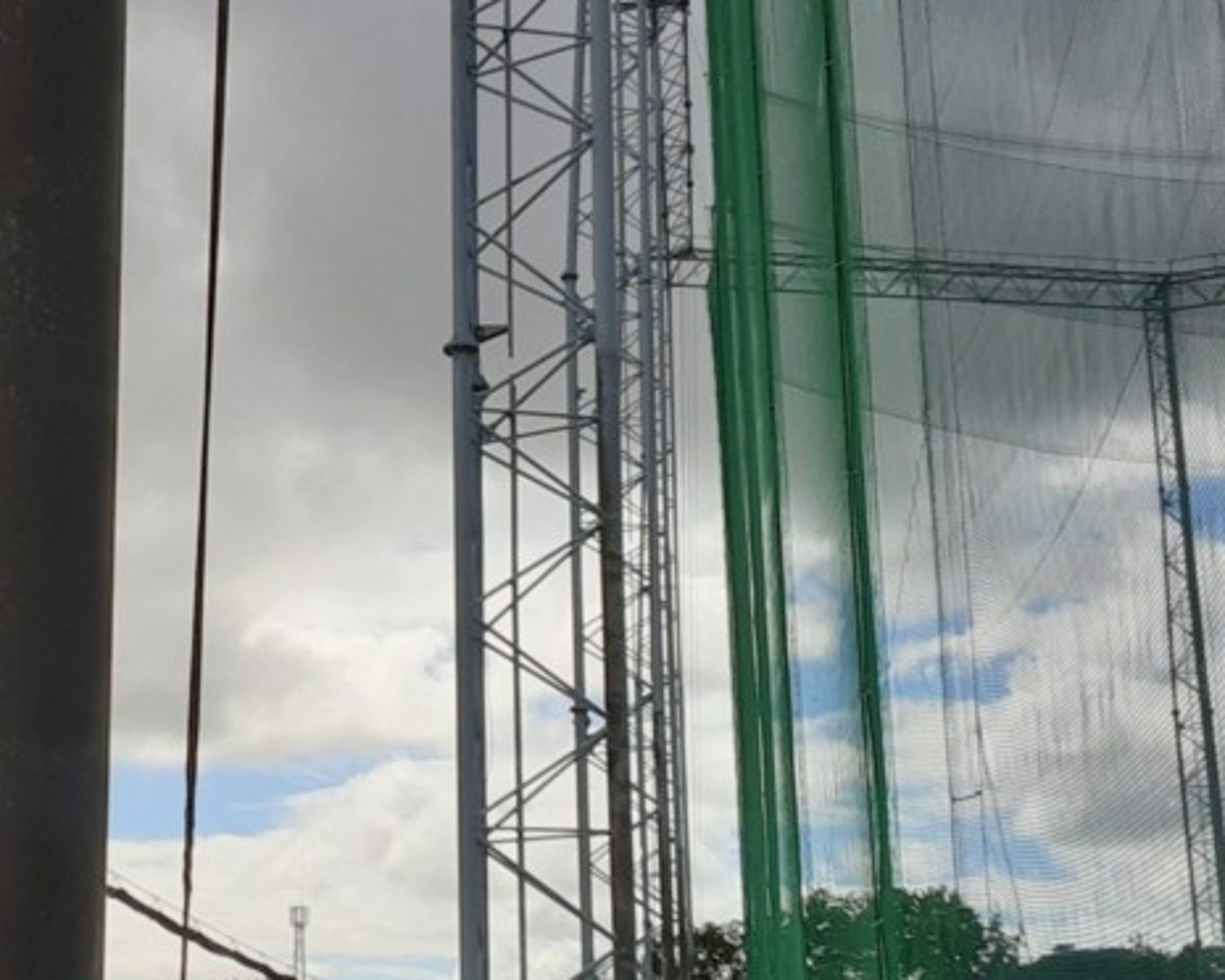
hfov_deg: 31.8
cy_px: 614
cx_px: 277
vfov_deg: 26.2
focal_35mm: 58
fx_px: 2103
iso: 40
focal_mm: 2.91
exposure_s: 1/2519
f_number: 1.9
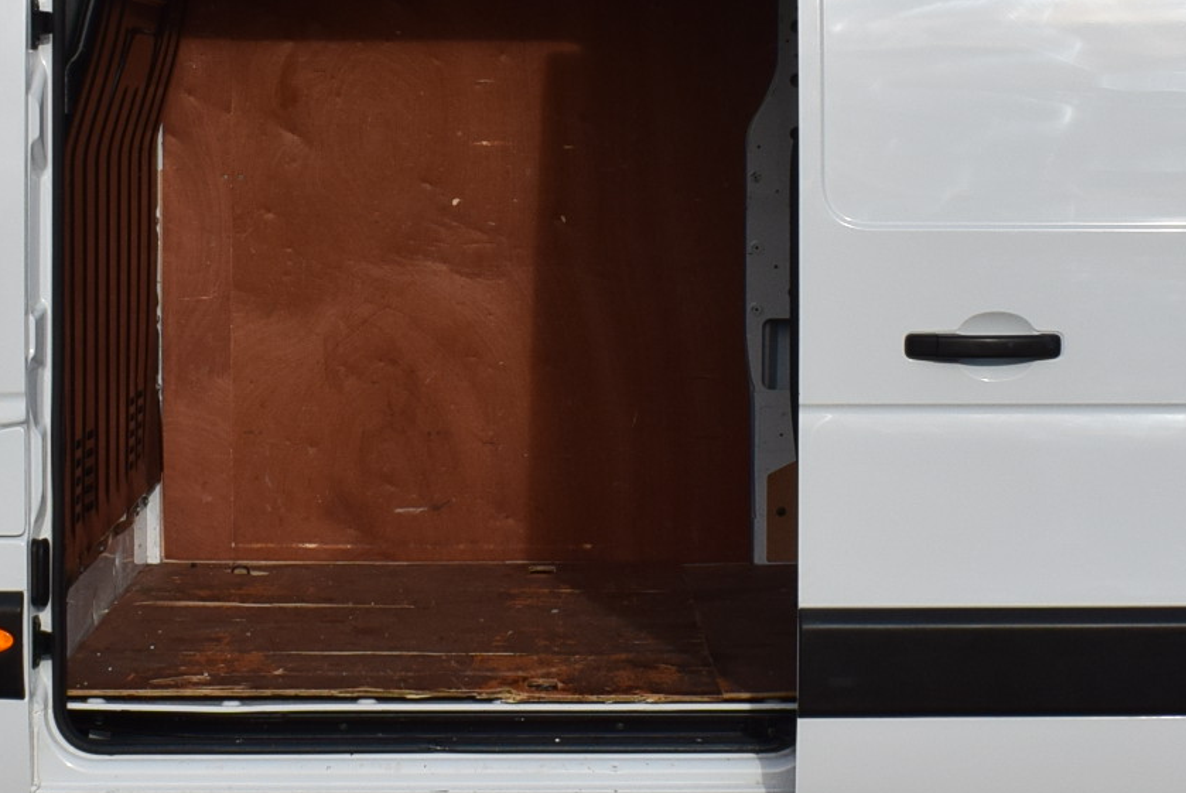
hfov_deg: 19.1
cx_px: 574
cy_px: 269
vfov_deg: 12.8
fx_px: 3528
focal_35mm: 107
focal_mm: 20
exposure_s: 1/500
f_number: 11
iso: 320
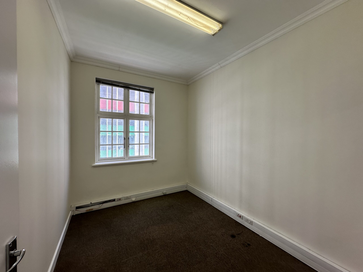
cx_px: 182
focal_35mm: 14
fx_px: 147
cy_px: 136
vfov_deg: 85.7
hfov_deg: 102.1
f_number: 2.2
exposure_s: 1/100
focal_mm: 2.22
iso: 50
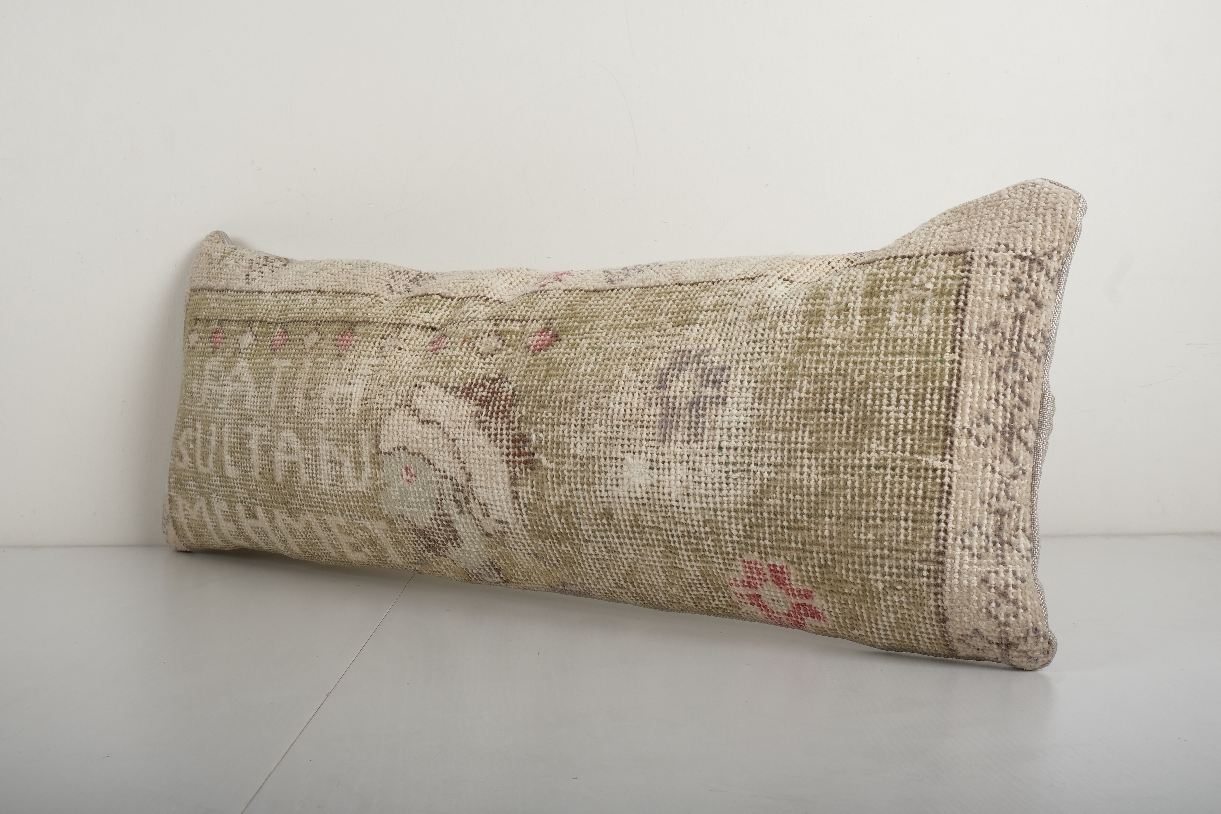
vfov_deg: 31.2
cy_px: 407
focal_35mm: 43
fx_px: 1458
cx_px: 610
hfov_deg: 45.4
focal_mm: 28.9
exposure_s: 1/200
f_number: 14
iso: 80
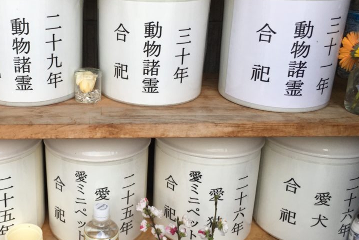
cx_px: 108
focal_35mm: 43
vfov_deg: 31.1
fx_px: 429
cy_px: 93
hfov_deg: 44.5
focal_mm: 4.15
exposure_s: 1/120
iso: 40
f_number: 2.2
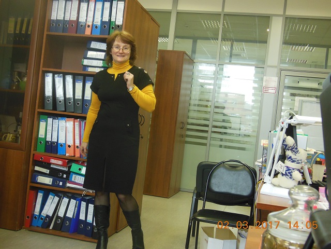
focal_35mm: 45
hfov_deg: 42.1
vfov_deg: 32.2
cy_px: 124
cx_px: 166
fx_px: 430
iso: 400
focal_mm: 8
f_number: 4.4
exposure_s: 1/30
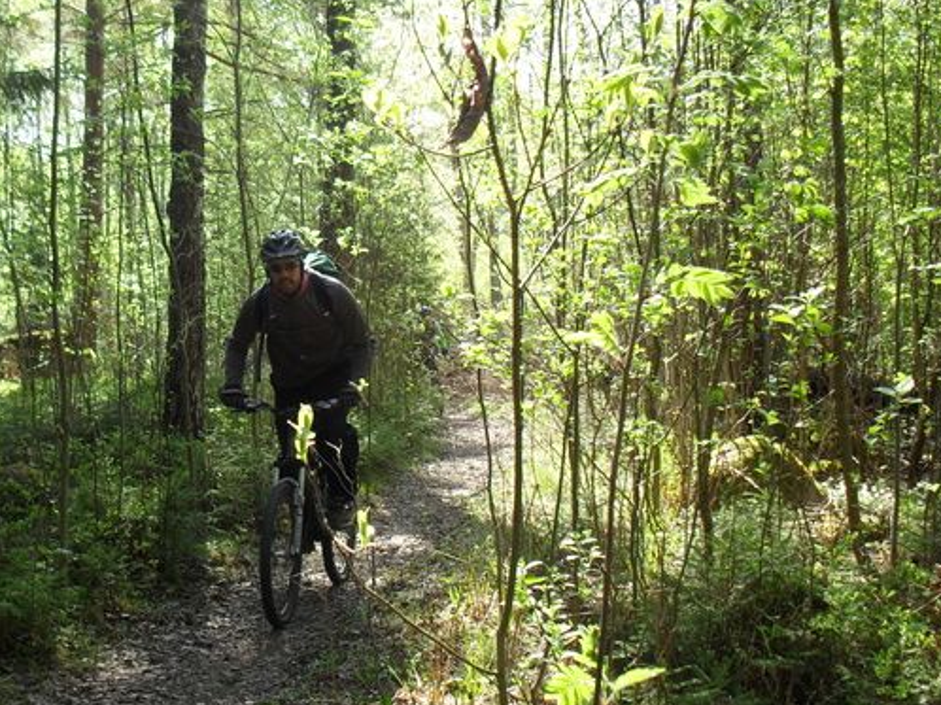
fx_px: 1386
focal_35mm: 51
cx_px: 381
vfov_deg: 28.5
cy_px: 348
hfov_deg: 37.4
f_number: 3.2
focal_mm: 6.3
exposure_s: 1/125
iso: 100
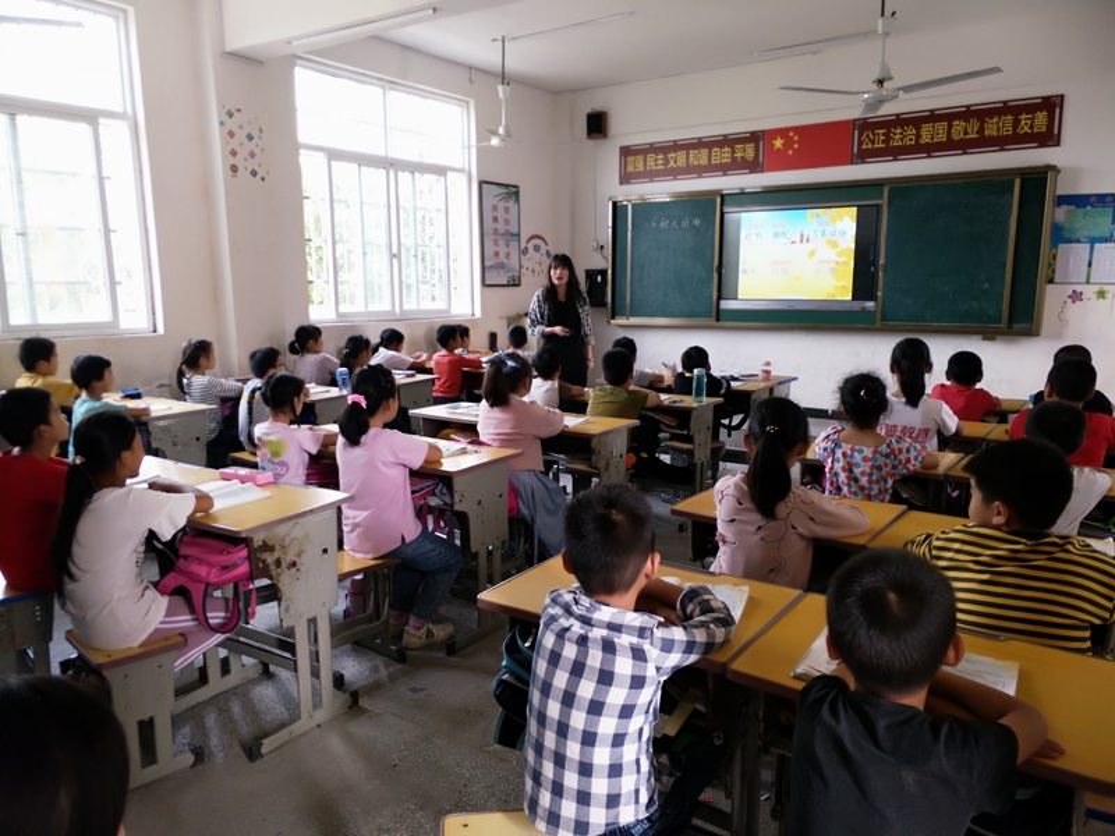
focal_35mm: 22
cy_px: 418
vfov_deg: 61.1
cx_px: 558
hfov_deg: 76.4
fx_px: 709
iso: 111
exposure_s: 1/50
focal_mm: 3.79
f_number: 2
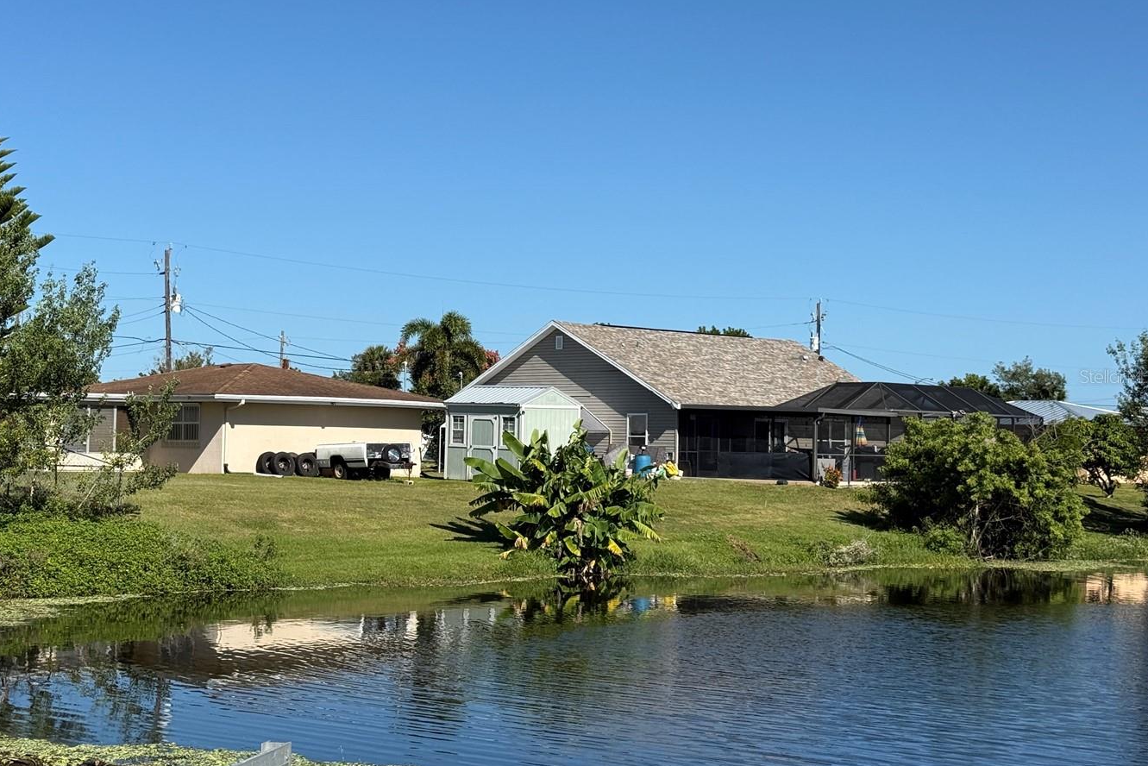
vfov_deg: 22.6
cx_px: 471
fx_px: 1914
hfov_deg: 33.3
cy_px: 376
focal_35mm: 60
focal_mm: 6.76
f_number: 1.78
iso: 64
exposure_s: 1/7143
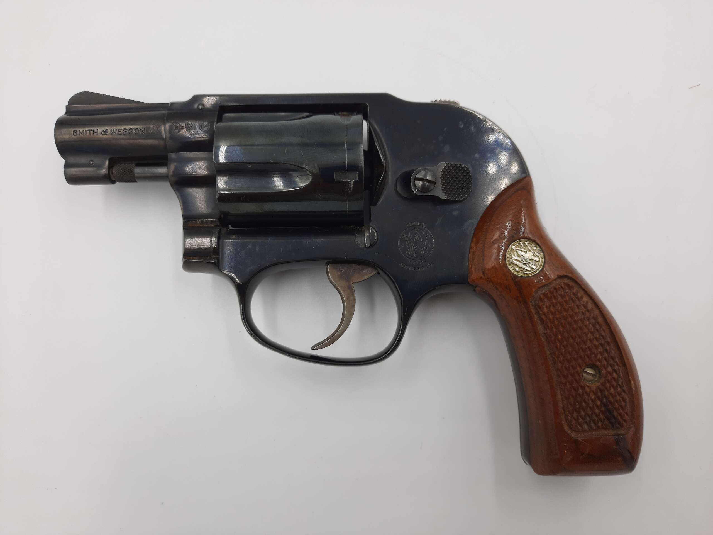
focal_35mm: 25
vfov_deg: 54.9
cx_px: 356
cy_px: 268
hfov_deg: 69.4
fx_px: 515
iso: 40
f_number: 2
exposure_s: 1/108
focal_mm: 4.6
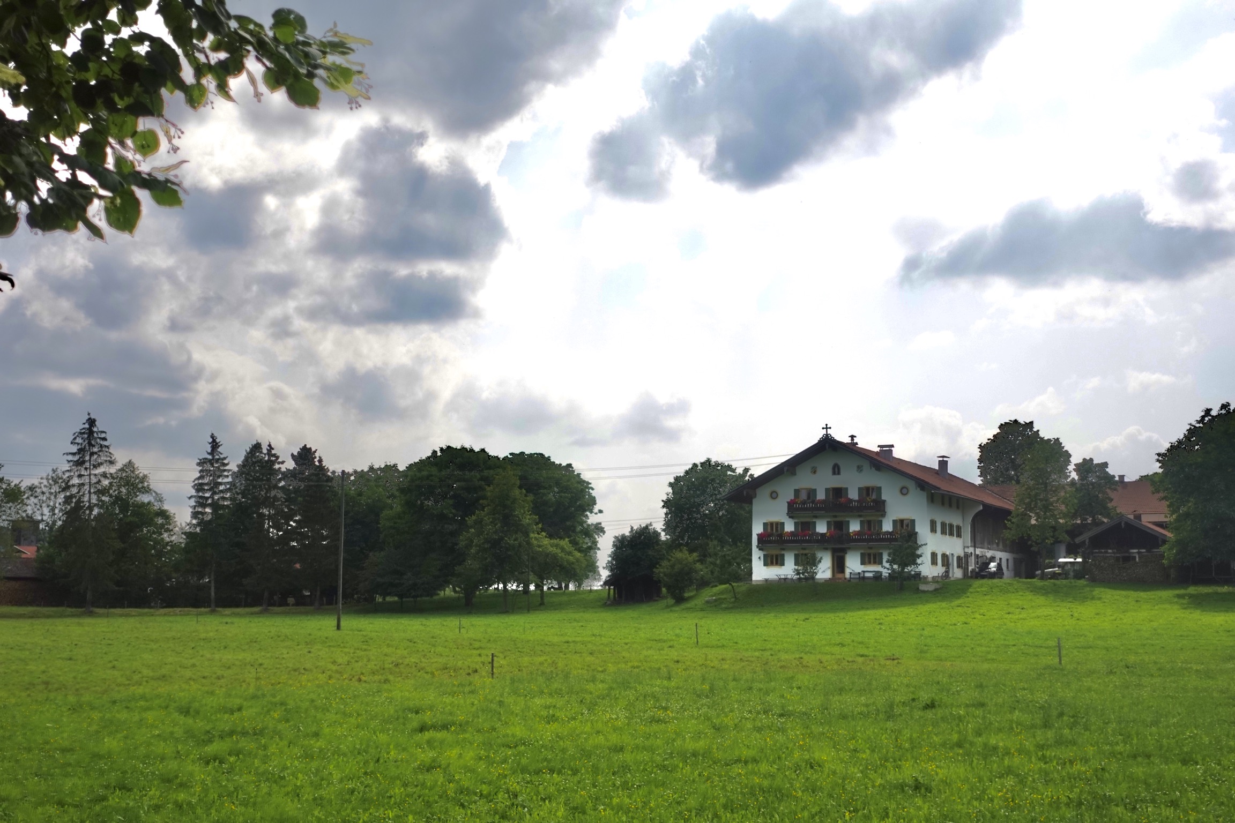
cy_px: 412
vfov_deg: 26.5
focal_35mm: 51
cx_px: 618
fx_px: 1749
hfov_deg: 38.9
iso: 125
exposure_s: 1/320
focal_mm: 19.18
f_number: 2.8
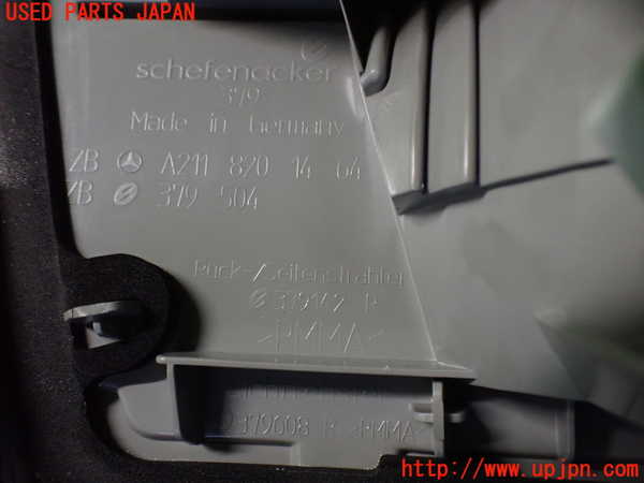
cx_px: 322
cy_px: 242
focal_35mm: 30
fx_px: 558
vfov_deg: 46.8
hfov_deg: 60.0
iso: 800
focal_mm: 5.4
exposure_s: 1/50
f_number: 2.3
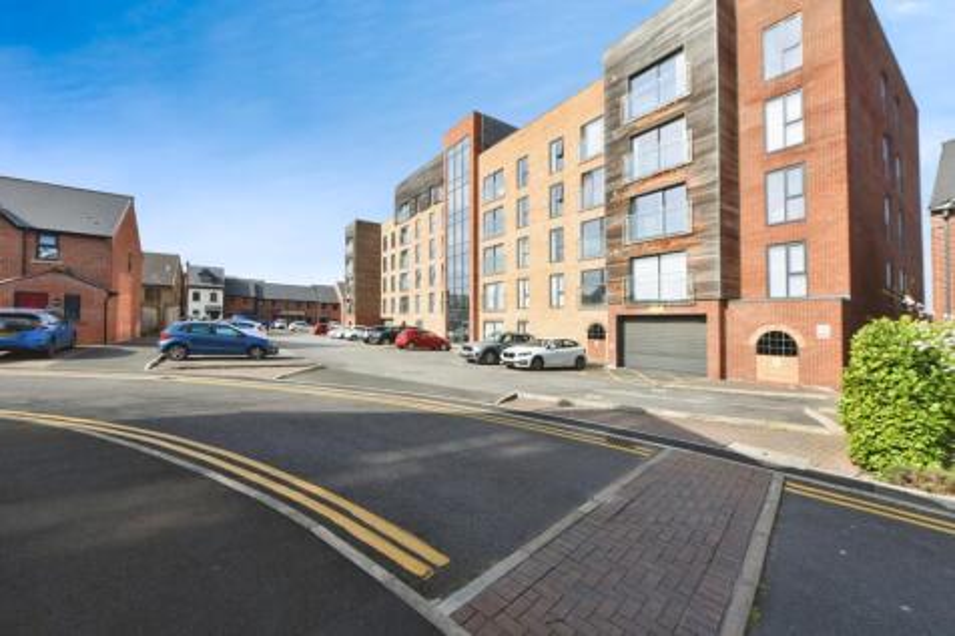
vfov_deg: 81.2
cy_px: 318
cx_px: 478
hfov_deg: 104.3
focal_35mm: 14
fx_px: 371
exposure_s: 1/1000
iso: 500
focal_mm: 14
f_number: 8
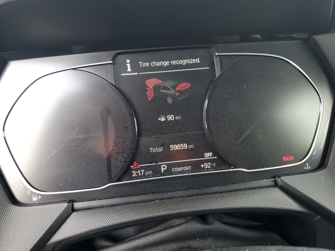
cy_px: 126
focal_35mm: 26
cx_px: 168
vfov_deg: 53.1
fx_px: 252
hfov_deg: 67.3
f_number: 1.5
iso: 85
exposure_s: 1/120
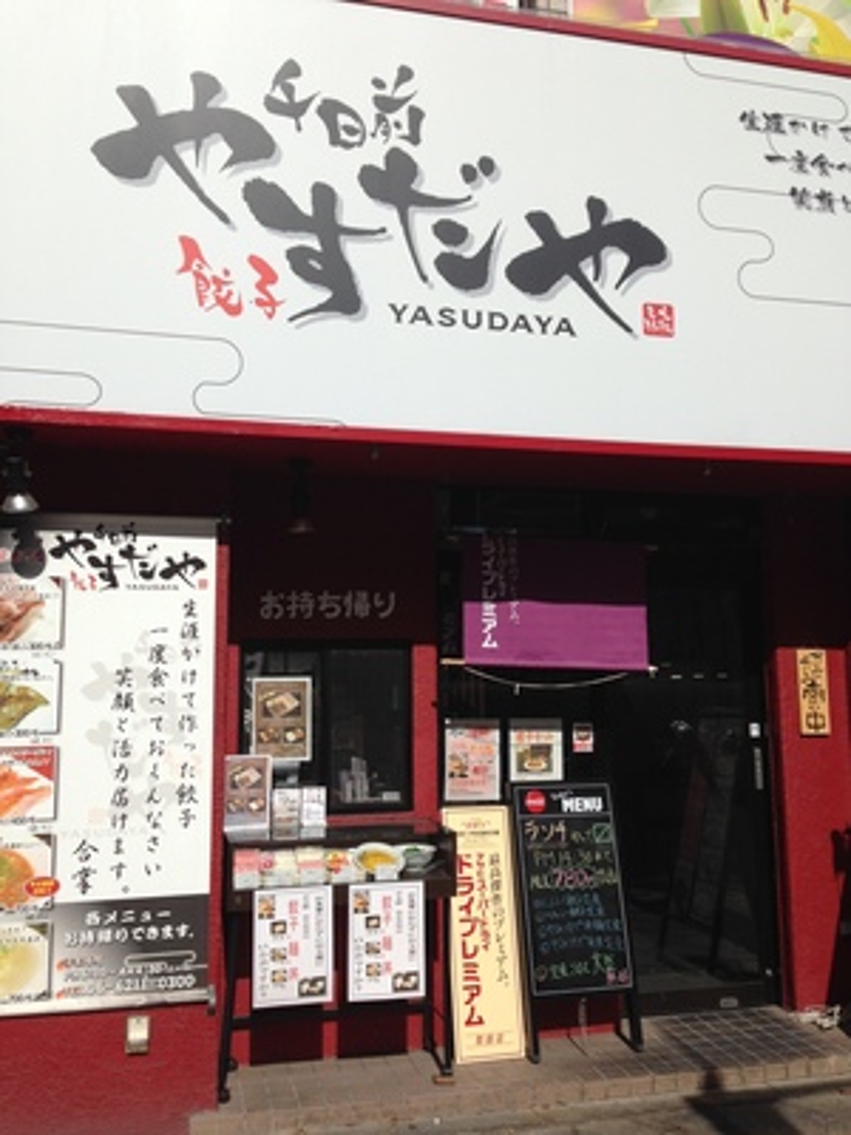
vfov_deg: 55.4
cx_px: 426
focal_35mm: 33
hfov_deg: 42.9
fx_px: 1082
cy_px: 568
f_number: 2.4
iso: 50
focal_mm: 4.12
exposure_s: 1/3012
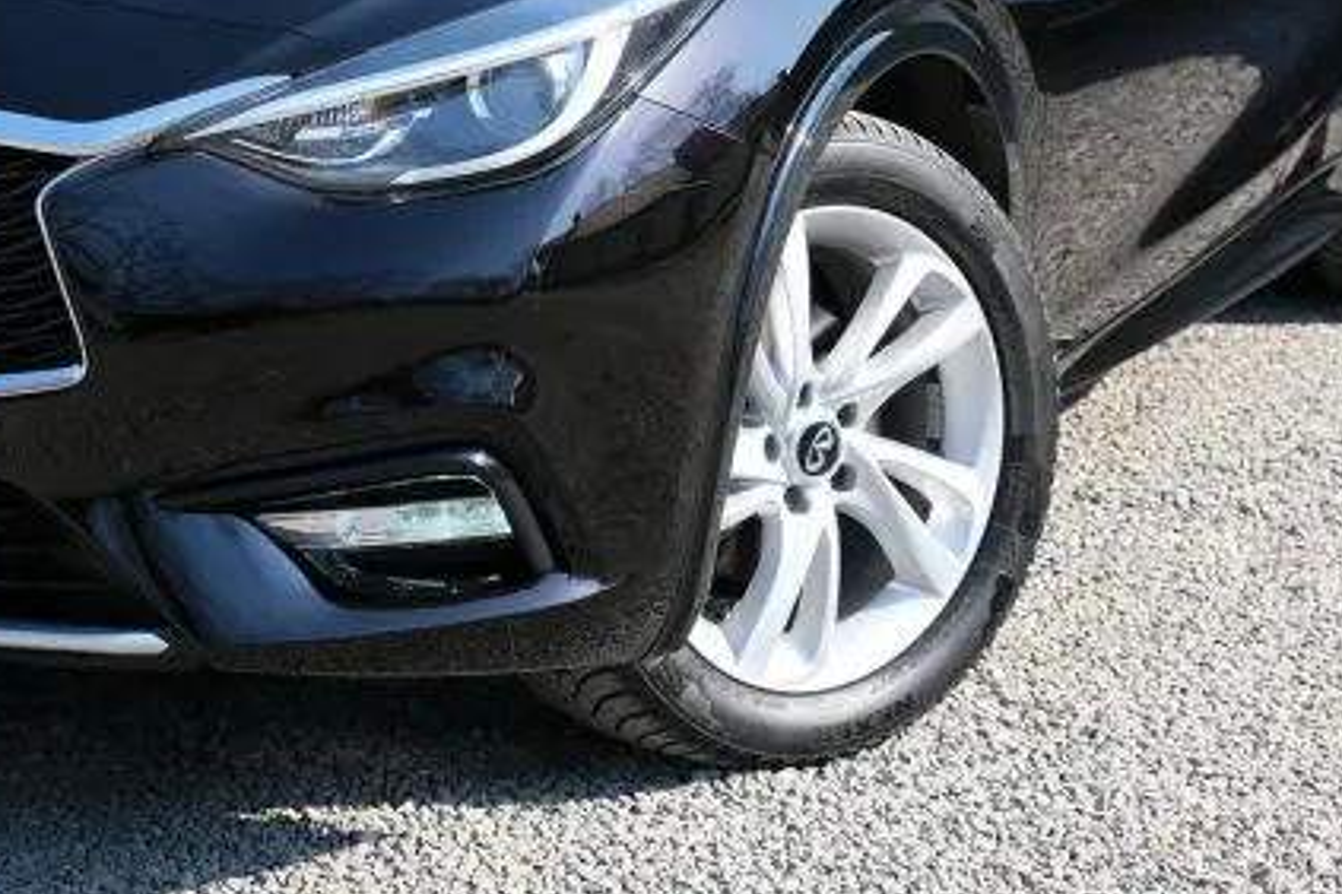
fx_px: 4287
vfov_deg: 11.9
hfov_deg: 17.8
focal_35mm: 115
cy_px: 260
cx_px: 463
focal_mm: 50.5
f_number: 5.6
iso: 320
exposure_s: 1/350
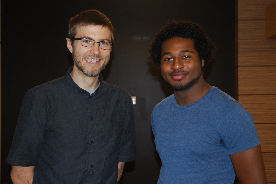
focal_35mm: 60
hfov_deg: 33.4
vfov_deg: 22.7
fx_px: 461
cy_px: 92
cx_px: 138
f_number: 4.5
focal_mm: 40
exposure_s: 1/60
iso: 200
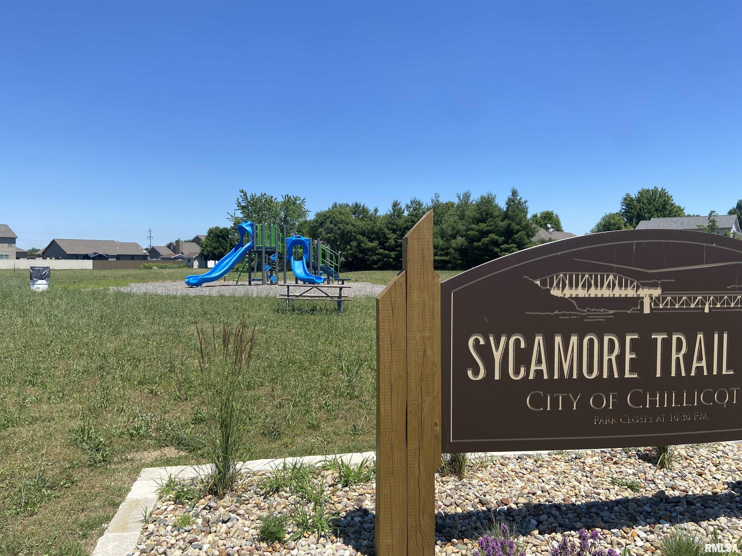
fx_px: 557
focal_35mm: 26
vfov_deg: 53.1
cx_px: 371
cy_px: 278
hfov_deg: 67.3
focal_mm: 4.25
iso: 32
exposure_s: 1/2755
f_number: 1.8
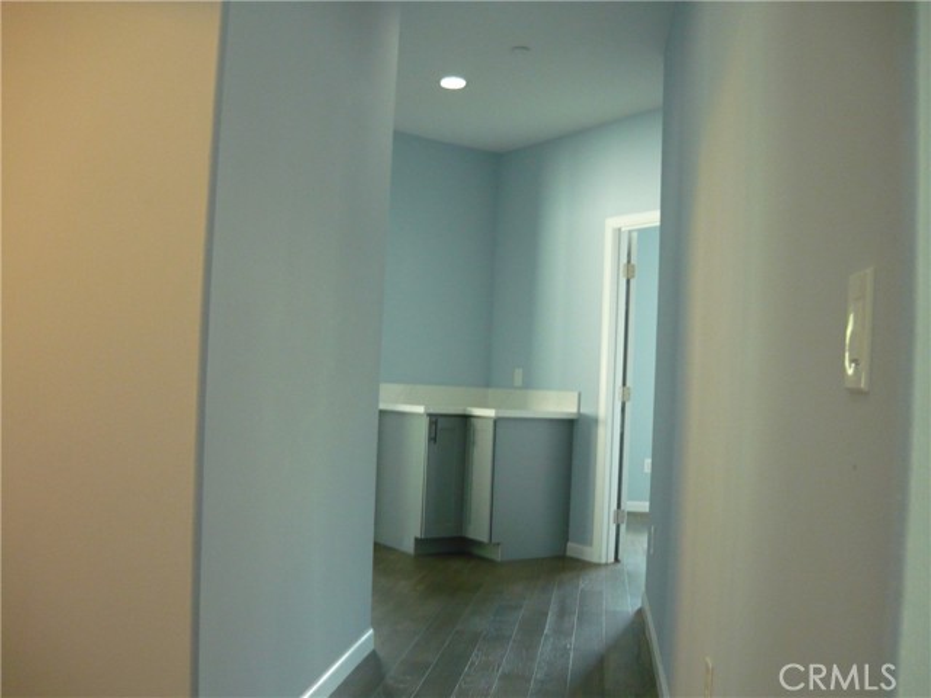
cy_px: 349
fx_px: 888
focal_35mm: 33
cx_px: 466
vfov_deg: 42.9
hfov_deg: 55.4
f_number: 2.8
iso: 400
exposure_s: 1/30
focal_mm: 5.5
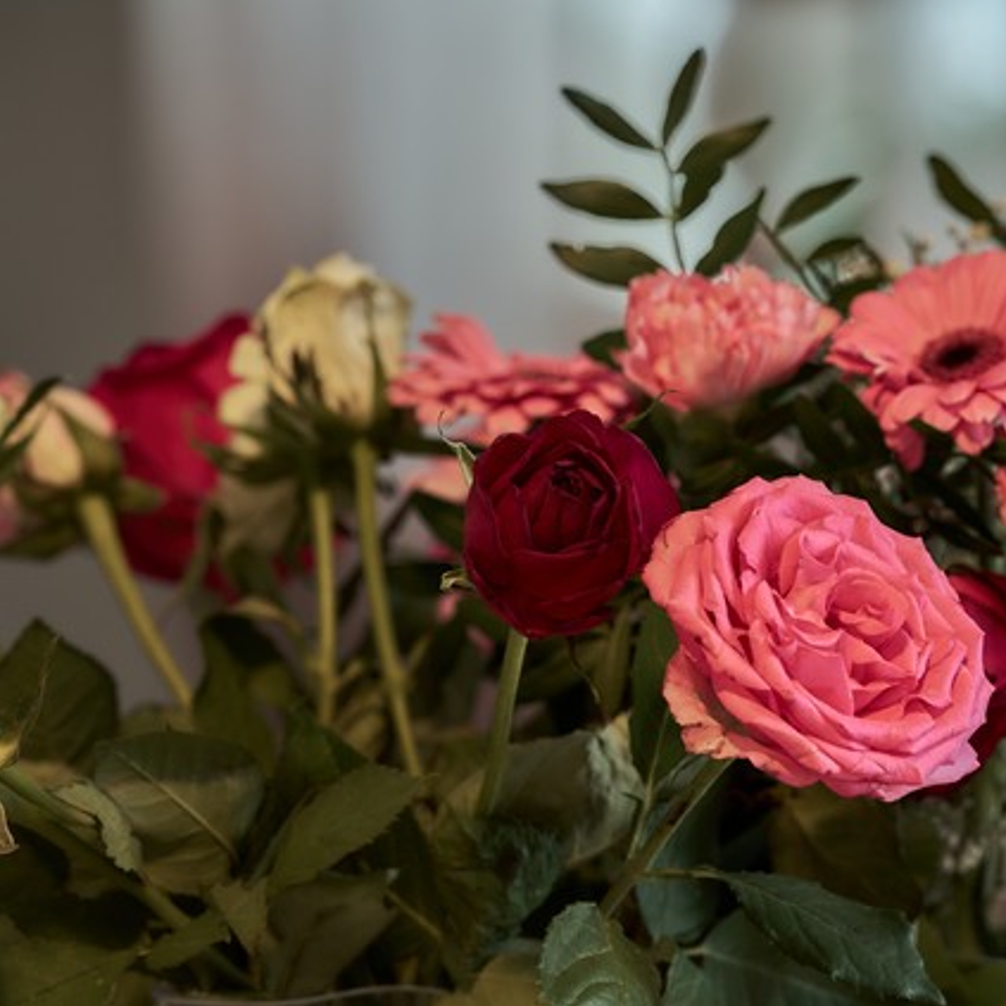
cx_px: 723
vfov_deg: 6.8
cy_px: 501
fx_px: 8450
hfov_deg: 6.8
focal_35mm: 257
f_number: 5.6
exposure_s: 1
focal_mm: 200
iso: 100
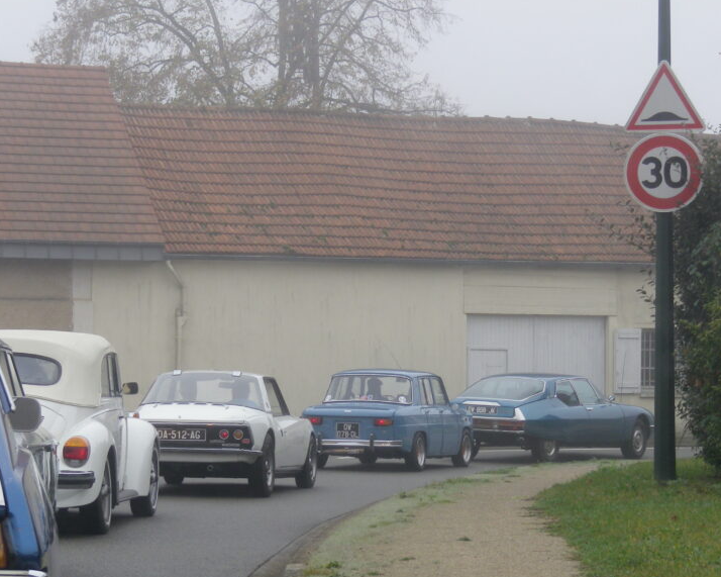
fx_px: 2539
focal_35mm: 119
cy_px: 309
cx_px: 351
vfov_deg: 13.0
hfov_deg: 16.2
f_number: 5.2
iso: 80
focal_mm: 14.9
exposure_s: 1/80
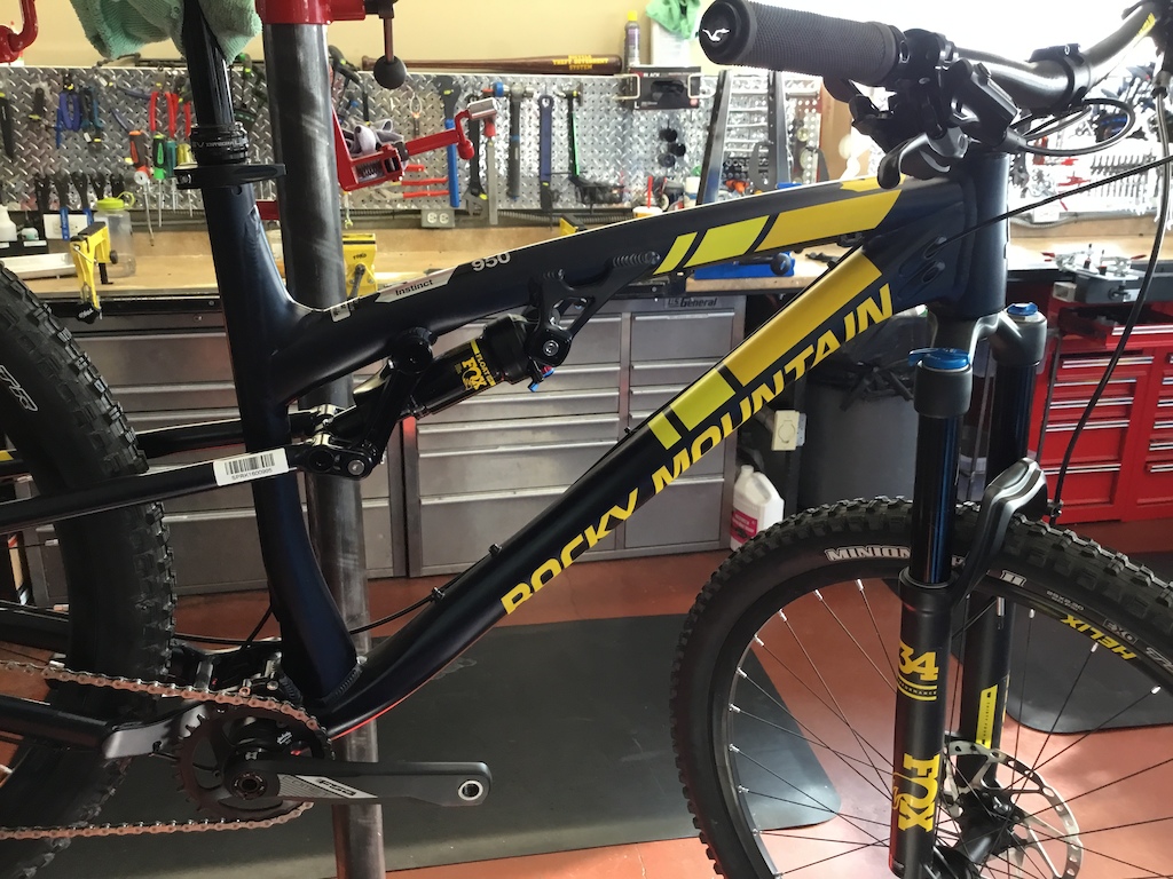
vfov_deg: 45.4
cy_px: 440
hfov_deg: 58.4
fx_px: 1050
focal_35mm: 31
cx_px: 586
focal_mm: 3.3
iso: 64
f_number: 2.4
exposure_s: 1/30
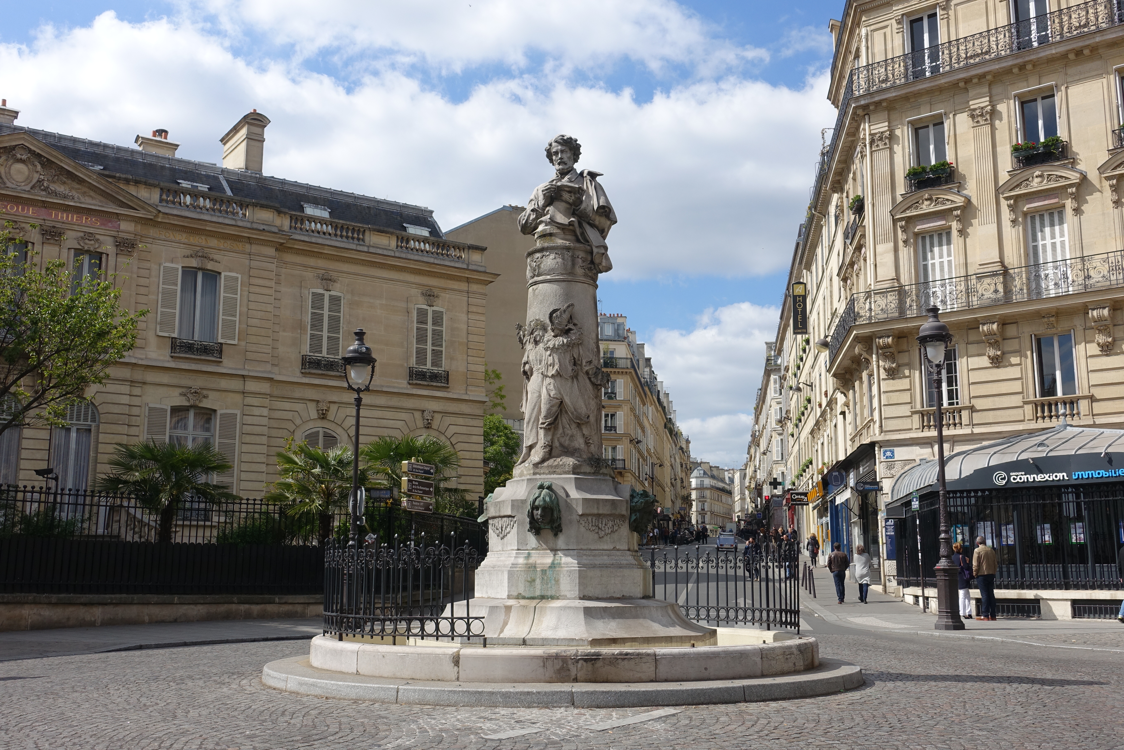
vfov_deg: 37.9
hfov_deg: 54.4
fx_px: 1093
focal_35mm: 35
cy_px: 375
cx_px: 562
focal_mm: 12.99
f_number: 5.6
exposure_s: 1/640
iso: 125
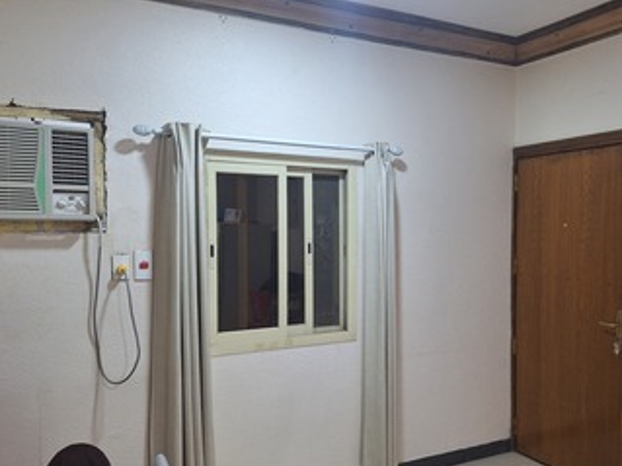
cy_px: 256
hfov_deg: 54.8
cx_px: 383
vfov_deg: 42.9
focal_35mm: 33
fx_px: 593
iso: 200
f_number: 1.8
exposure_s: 1/40
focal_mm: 5.54
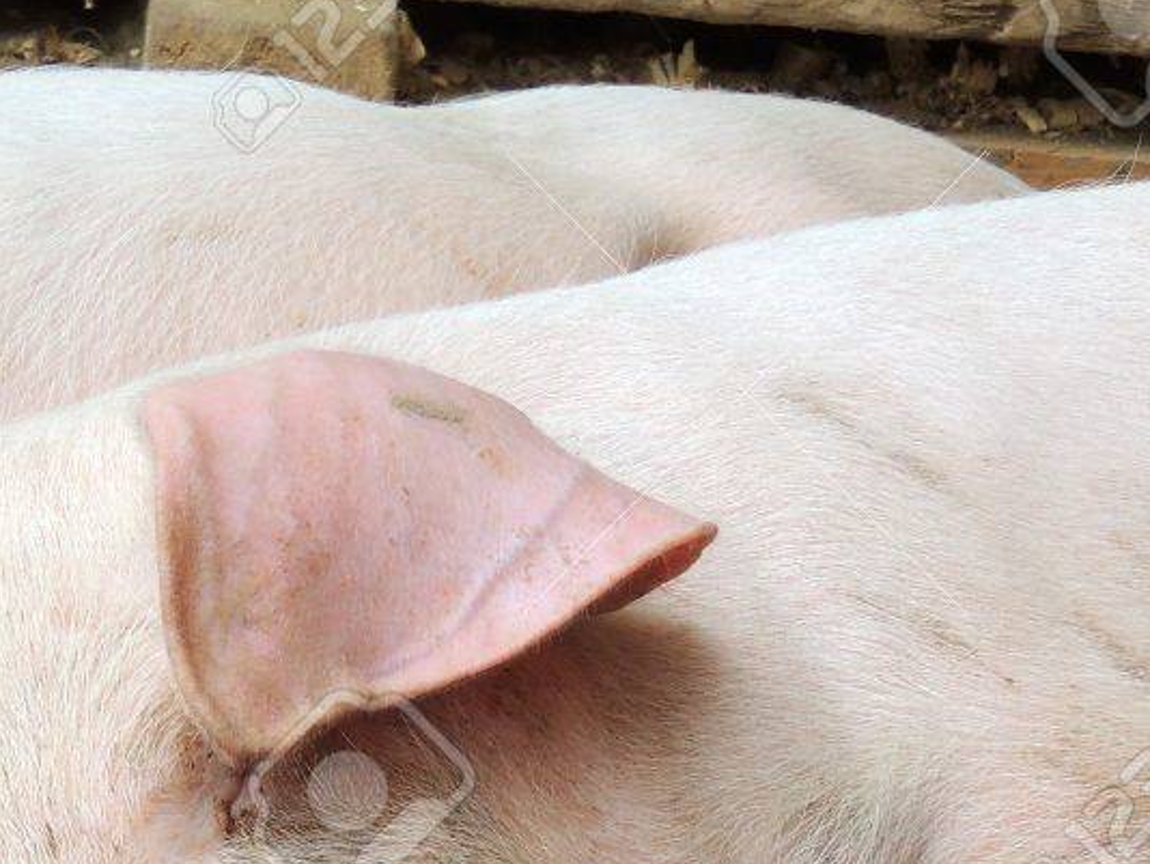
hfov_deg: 9.0
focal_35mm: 219
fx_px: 7279
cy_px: 833
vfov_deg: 6.8
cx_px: -52
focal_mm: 16
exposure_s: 1/100
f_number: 4.1
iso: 100
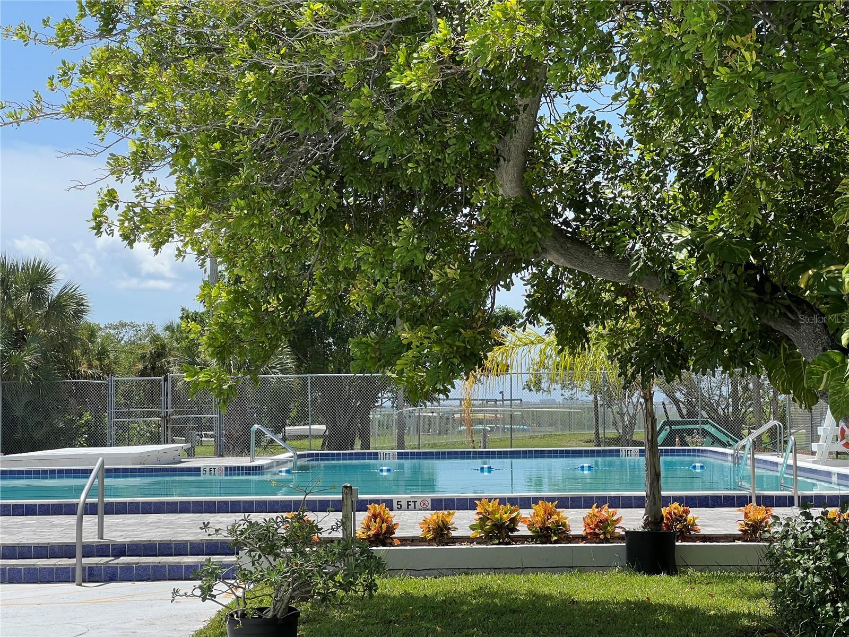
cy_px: 318
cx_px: 424
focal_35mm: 77
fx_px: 1889
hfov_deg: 25.3
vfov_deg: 19.1
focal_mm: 9
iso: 32
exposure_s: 1/471
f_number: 2.8
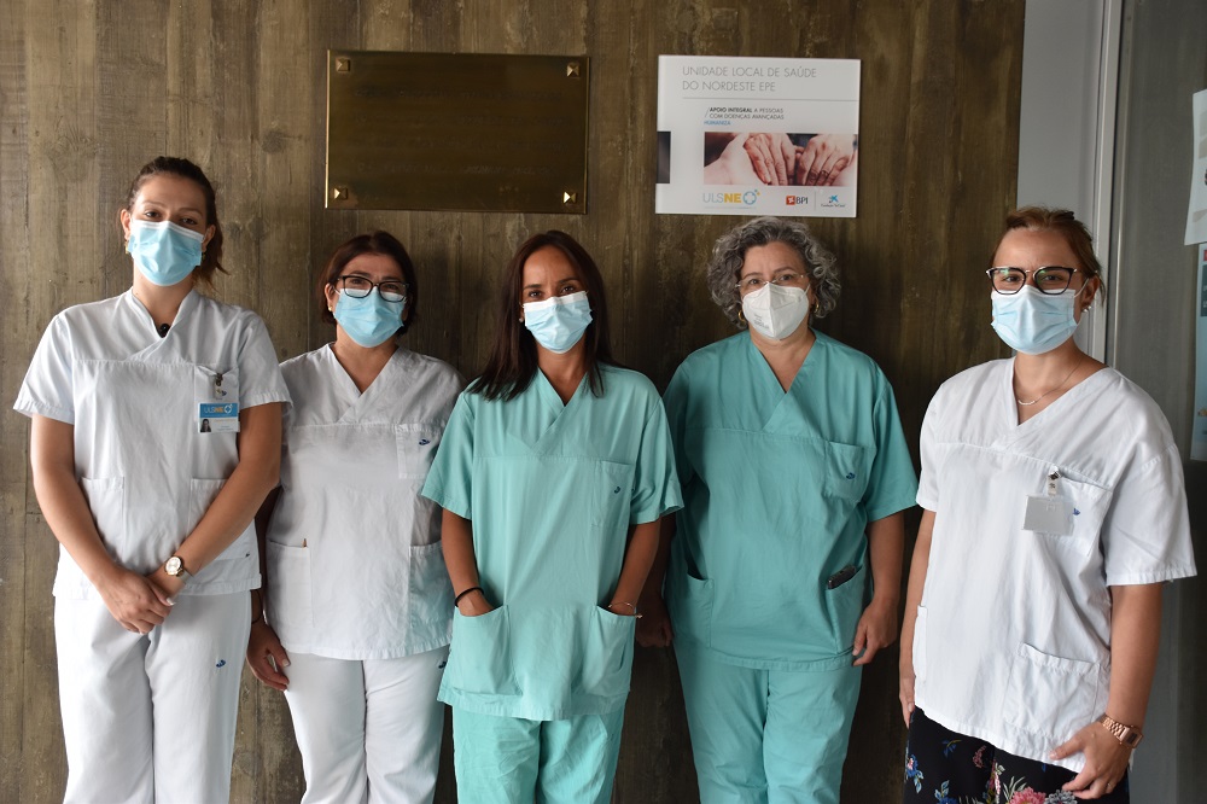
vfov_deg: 34.2
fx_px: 1307
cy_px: 402
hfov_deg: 49.6
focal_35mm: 39
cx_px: 604
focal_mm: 26
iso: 400
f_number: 4.5
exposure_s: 1/80
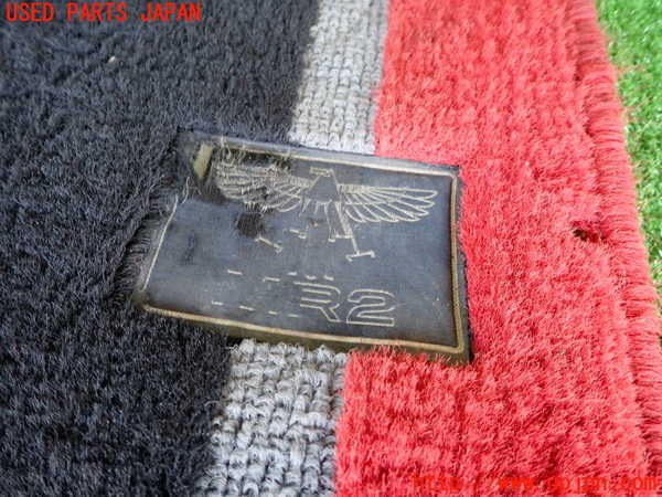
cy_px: 248
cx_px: 331
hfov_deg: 69.4
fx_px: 478
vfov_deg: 54.9
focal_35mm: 25
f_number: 2
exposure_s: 1/30
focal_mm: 4.5
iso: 320
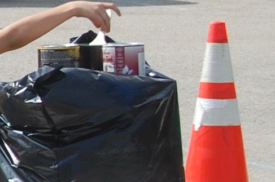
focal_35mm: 510
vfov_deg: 2.7
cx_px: -556
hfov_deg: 3.9
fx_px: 3890
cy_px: 25
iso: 200
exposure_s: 1/320
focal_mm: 55
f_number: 9
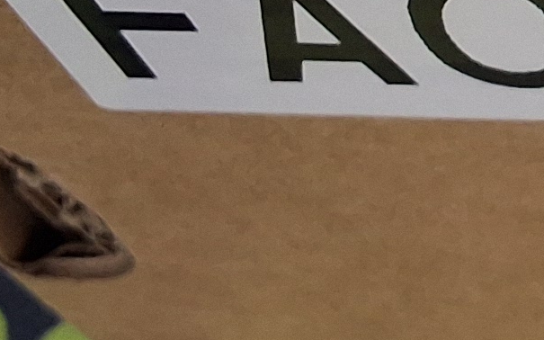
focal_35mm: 160
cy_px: -87
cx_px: 972
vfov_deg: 8.1
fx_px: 2372
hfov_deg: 12.1
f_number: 1.9
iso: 250
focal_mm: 2.91
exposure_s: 1/24
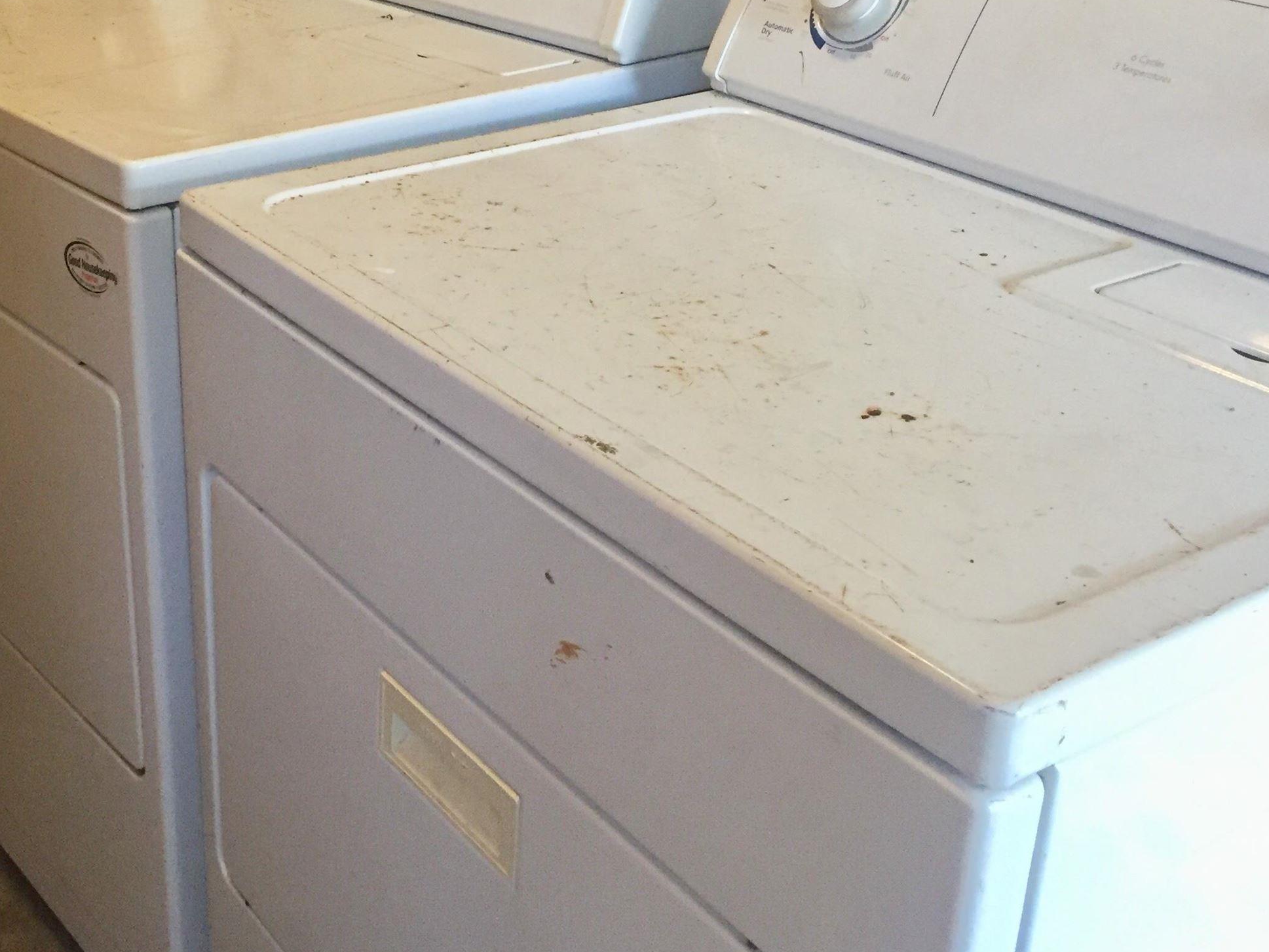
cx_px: 398
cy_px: 296
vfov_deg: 31.2
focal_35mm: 46
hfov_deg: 40.6
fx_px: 1686
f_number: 2.2
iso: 250
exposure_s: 1/24
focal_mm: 4.15
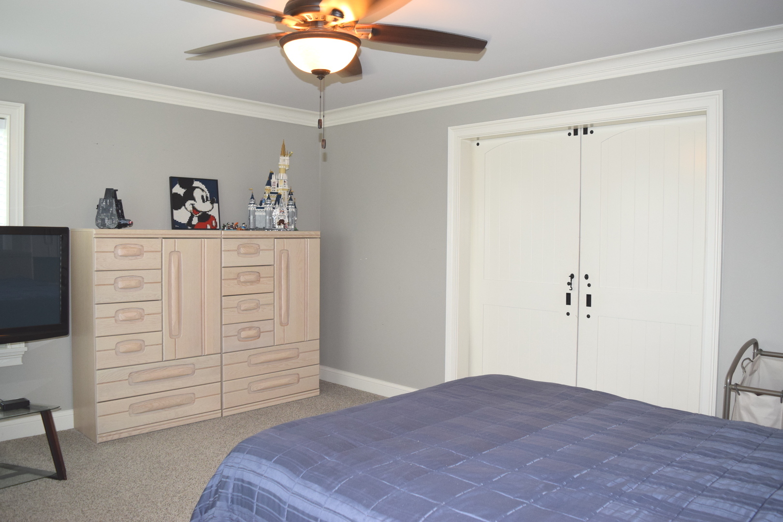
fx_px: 587
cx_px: 392
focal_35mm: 27
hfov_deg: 67.4
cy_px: 261
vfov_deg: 47.9
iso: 800
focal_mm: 18
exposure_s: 1/100
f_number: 5
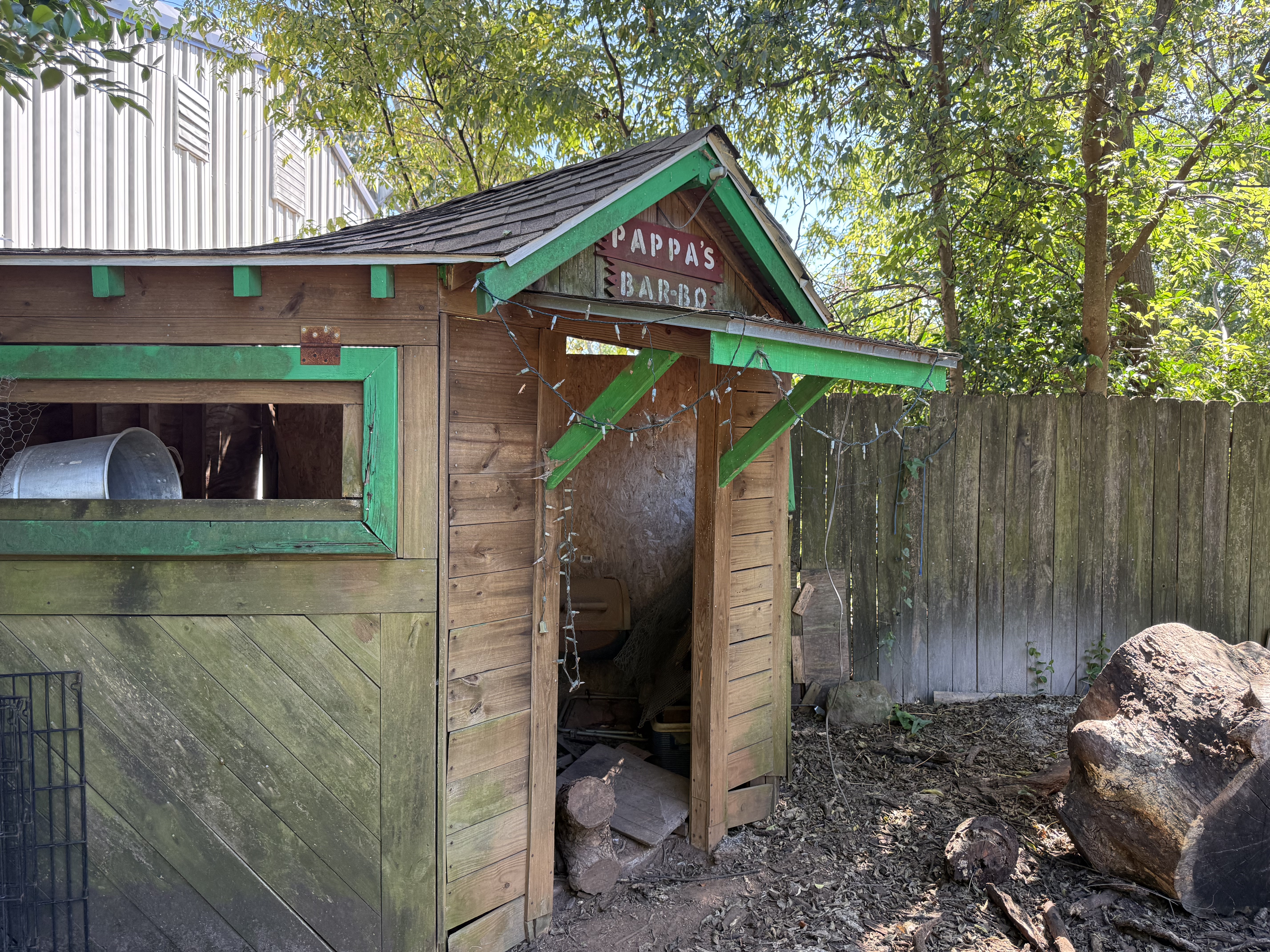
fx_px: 881
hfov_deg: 71.6
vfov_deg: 56.8
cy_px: 476
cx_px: 635
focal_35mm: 24
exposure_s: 1/233
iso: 125
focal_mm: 6.76
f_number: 1.78
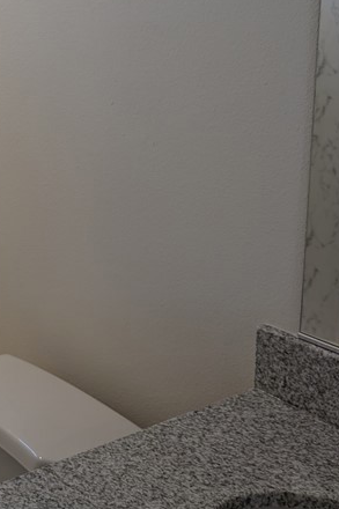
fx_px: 820
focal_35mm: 58
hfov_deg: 22.3
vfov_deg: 33.7
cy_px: 115
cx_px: -19
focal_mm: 6.9
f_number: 1.68
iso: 23
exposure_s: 1/30
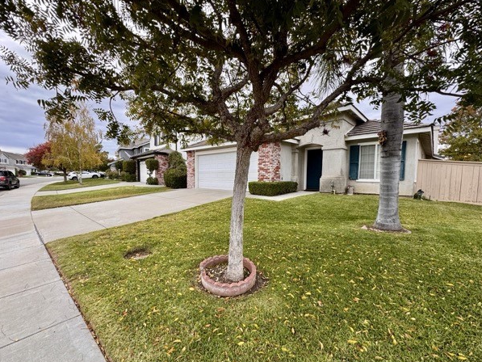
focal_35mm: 15
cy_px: 190
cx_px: 231
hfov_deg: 98.1
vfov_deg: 81.7
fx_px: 209
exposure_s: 1/357
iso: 40
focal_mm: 2.22
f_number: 2.2
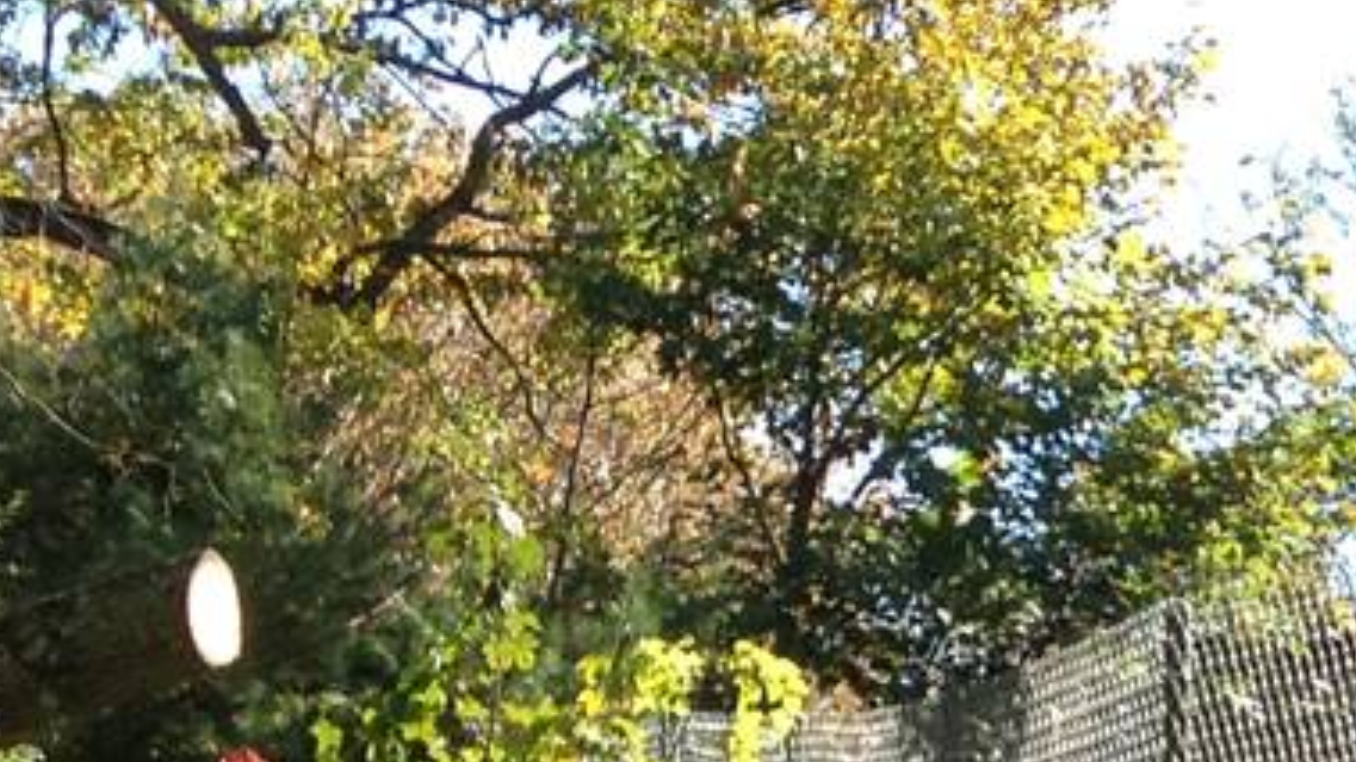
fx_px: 5788
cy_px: 1198
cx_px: 2036
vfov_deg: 7.4
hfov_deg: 12.7
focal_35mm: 161
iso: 50
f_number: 2.4
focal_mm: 4.28
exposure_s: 1/415
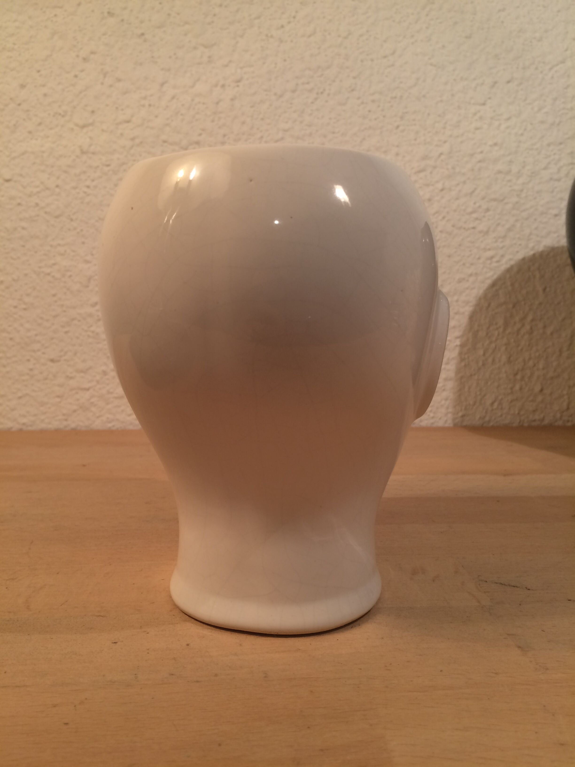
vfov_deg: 61.7
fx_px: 642
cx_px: 288
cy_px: 384
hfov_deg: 48.2
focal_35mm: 29
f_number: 2.2
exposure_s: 1/33
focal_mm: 4.15
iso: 32
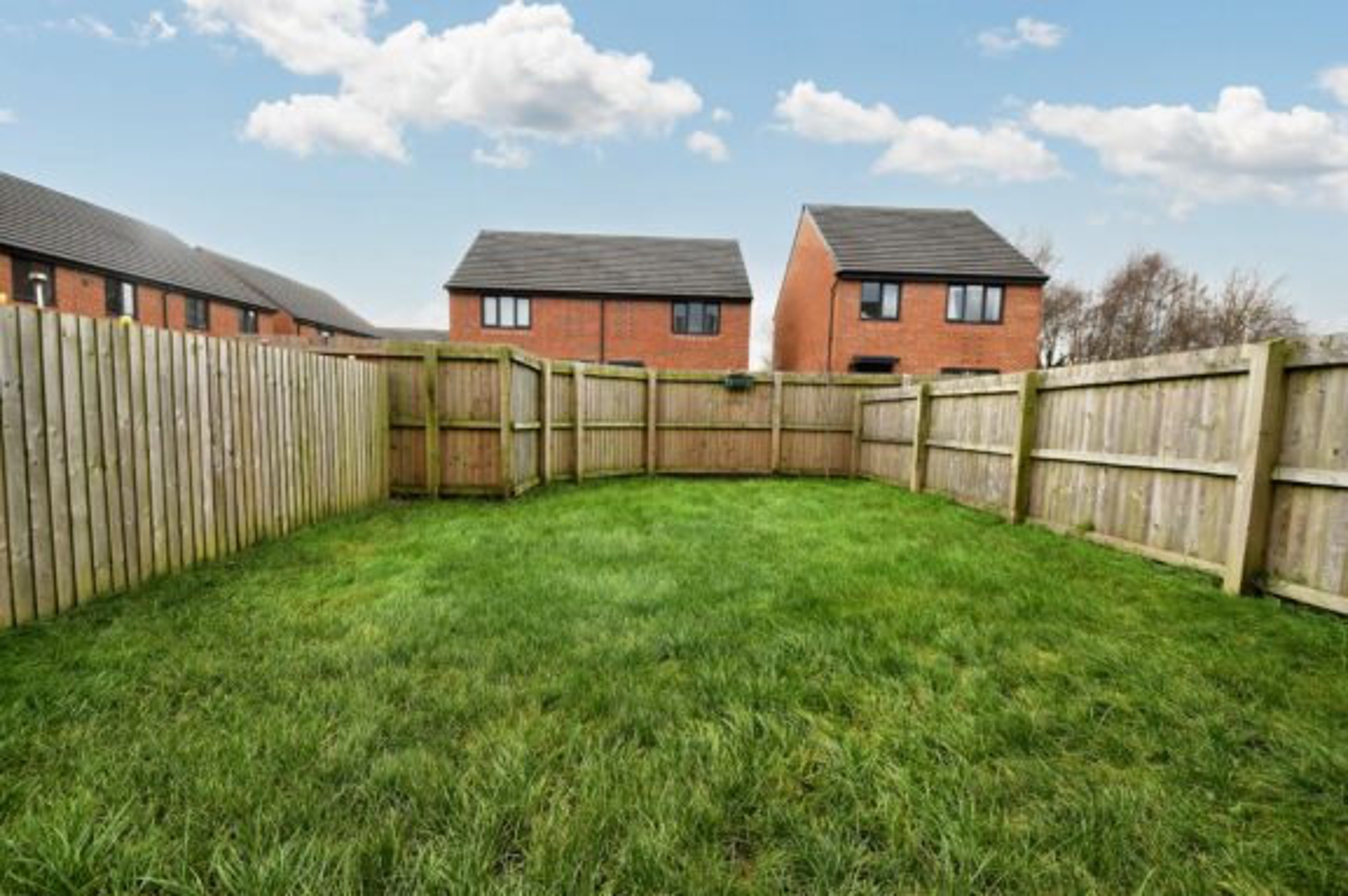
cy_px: 448
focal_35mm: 15
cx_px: 674
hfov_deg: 100.4
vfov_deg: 77.2
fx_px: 561
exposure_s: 1/100
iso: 100
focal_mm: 10
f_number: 5
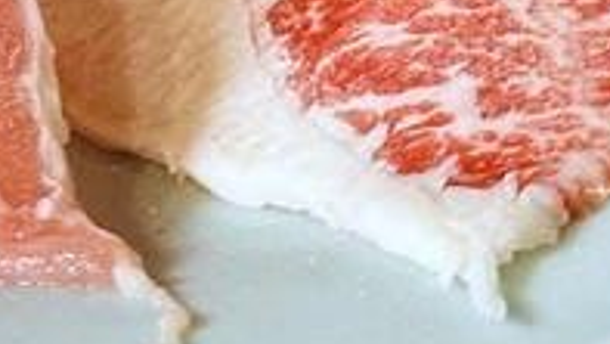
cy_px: -710
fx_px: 5146
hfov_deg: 6.7
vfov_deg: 3.7
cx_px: -111
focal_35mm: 318
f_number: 1.78
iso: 80
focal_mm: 6.86
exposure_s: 1/79
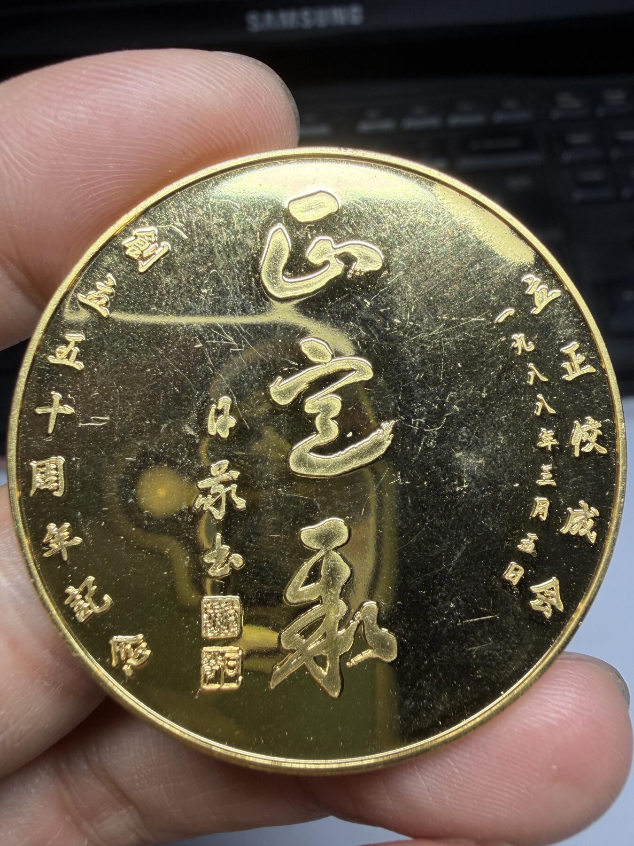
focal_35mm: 26
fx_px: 635
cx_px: 317
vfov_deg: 67.3
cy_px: 423
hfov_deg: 53.1
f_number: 2.2
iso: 80
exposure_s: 1/121
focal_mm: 2.22
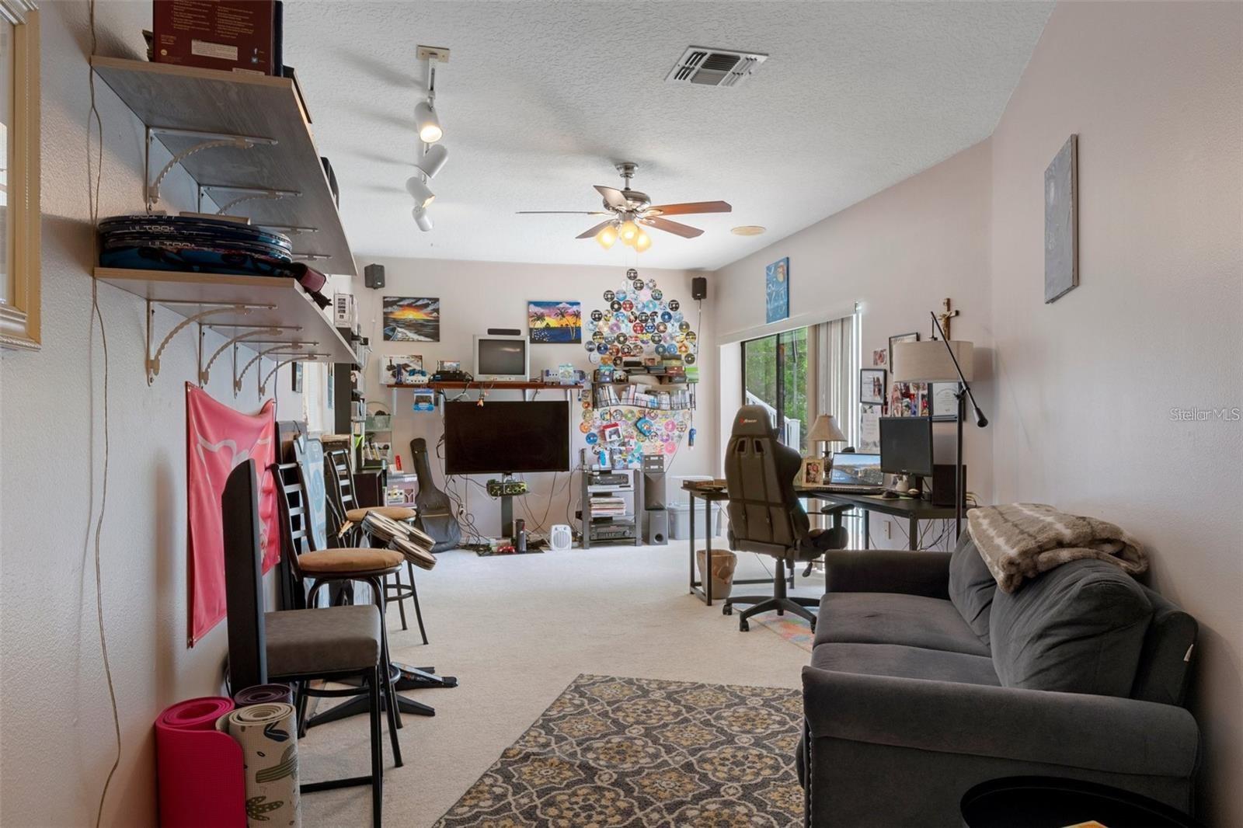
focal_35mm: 22
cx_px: 622
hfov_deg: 77.3
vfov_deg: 56.1
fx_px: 777
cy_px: 414
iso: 250
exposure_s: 3
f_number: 8
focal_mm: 15
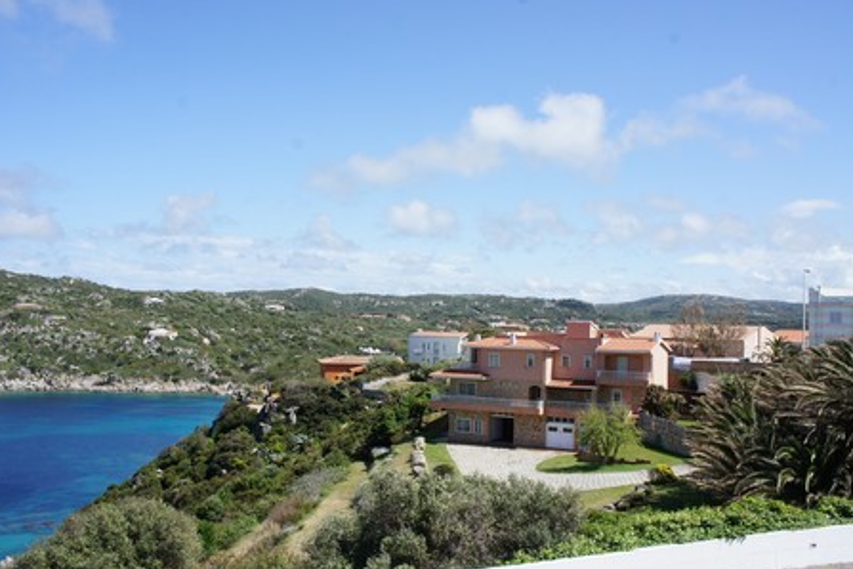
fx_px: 841
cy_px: 290
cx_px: 418
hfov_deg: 53.8
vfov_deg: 37.3
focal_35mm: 36
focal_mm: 23
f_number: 11
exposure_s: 1/200
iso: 200
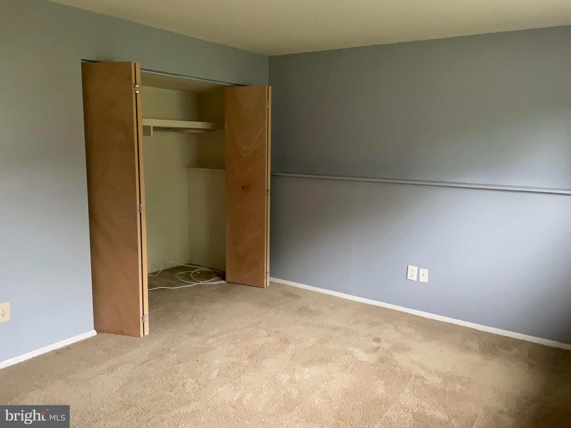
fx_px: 478
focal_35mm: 29
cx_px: 286
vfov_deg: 48.2
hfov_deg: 61.7
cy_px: 214
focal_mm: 3
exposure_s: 1/40
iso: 250
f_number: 1.8
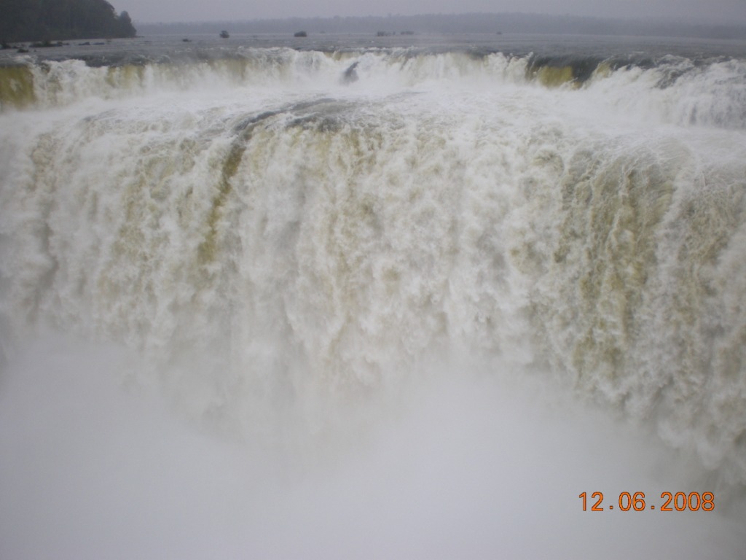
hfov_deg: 49.0
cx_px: 373
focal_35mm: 38
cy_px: 280
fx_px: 819
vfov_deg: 37.7
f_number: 3.1
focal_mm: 6.3
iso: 64
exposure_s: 1/135
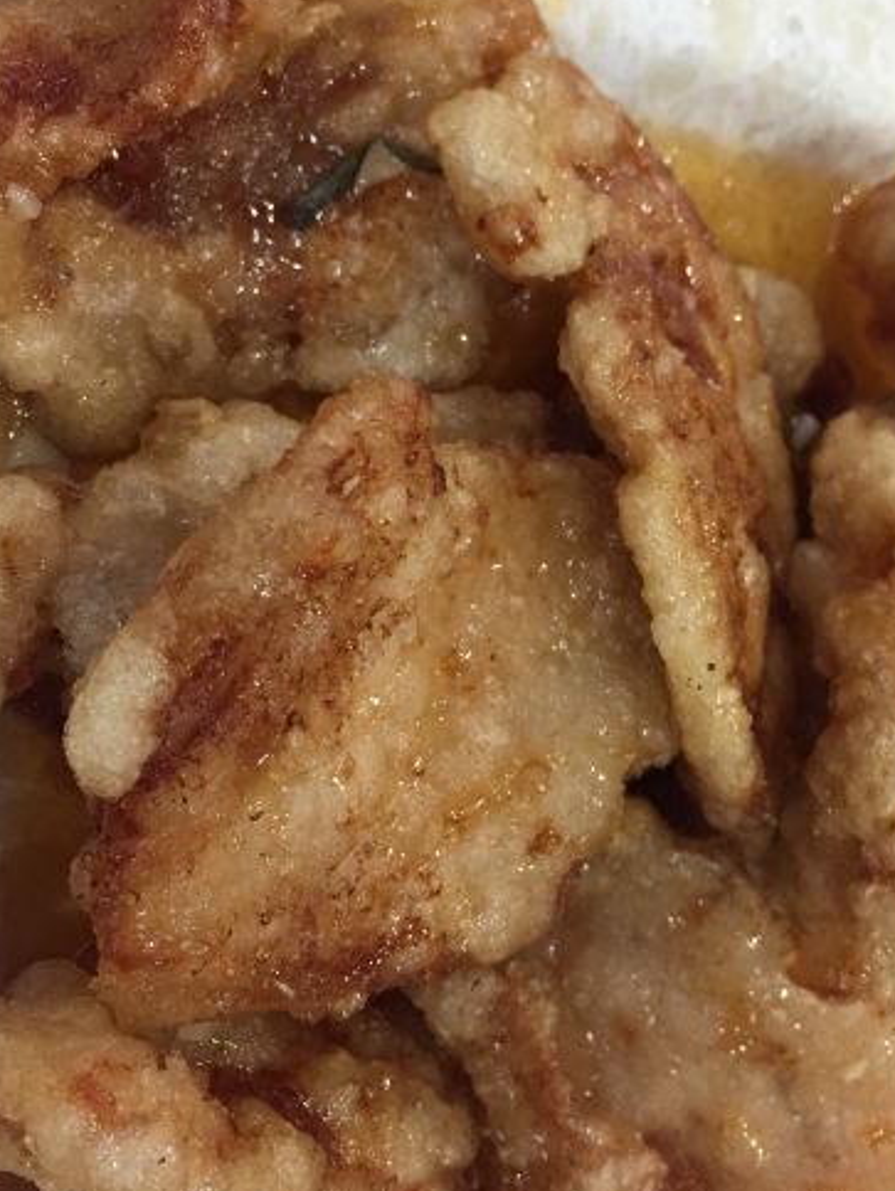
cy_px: 533
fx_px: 1446
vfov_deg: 44.7
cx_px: 625
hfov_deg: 34.0
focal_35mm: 42
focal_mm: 4.15
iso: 200
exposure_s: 1/33
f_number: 2.2
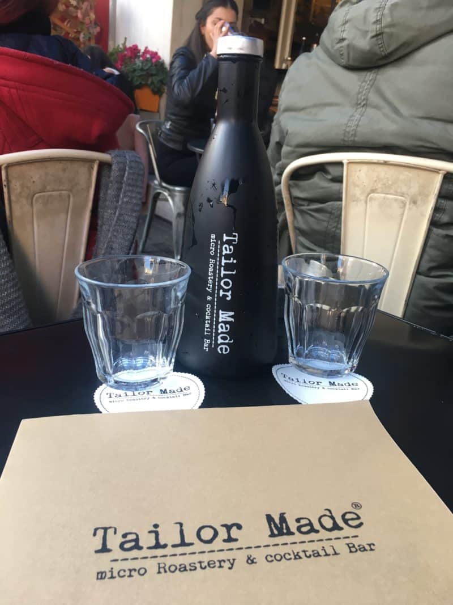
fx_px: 506
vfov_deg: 61.7
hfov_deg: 48.2
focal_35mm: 29
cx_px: 226
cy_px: 302
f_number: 2.2
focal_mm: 4.15
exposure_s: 1/33
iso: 32
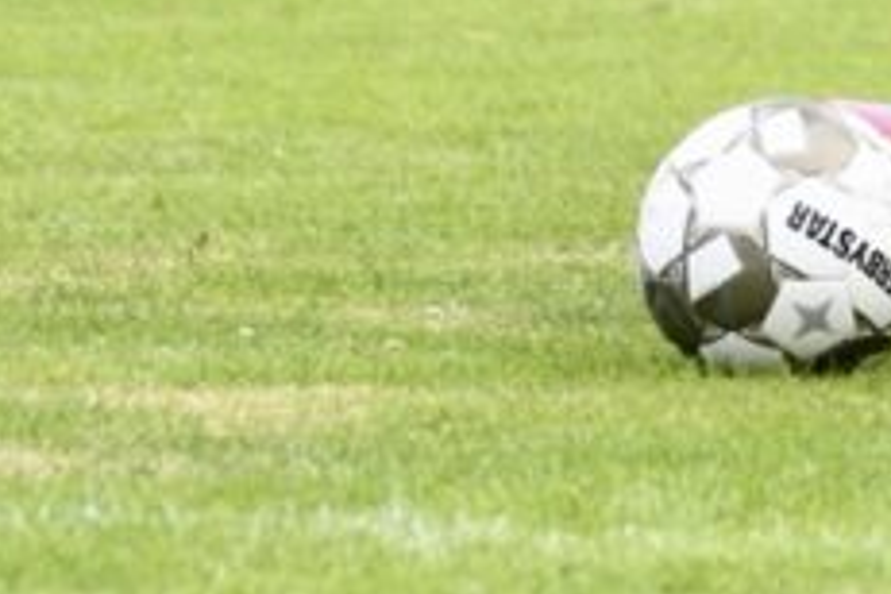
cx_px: 1088
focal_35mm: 820
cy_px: -617
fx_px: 20293
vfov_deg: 1.7
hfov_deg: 2.5
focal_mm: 185
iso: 1250
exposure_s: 1/1600
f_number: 7.1
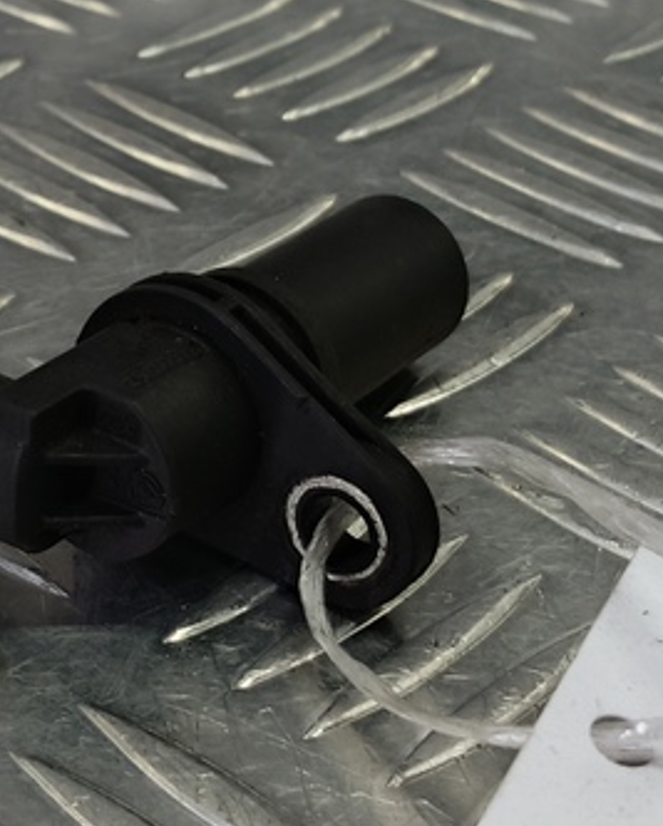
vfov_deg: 27.5
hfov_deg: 21.9
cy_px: 424
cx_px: 117
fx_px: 1690
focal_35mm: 69
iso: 107
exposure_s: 1/33.3
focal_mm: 4.11
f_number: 1.6
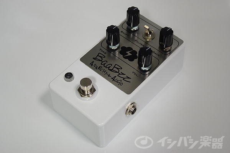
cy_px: 76
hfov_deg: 28.1
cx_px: 115
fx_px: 460
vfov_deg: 18.9
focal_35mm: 72
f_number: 5.3
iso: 800
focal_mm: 48
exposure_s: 1/100
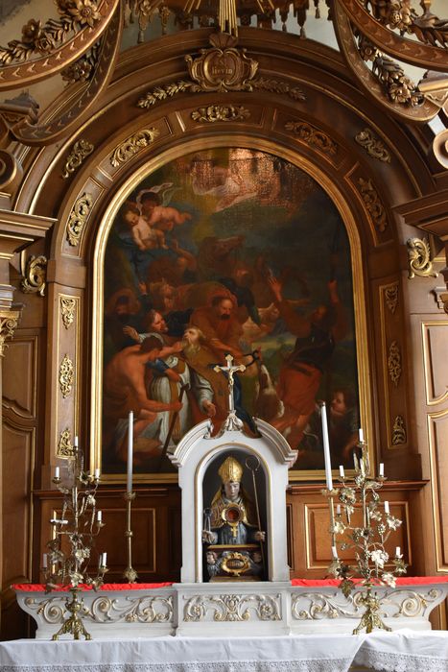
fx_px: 1007
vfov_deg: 36.9
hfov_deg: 25.1
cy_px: 336
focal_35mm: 54
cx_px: 224
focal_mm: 36
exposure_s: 1/60
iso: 1000
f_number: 4.8
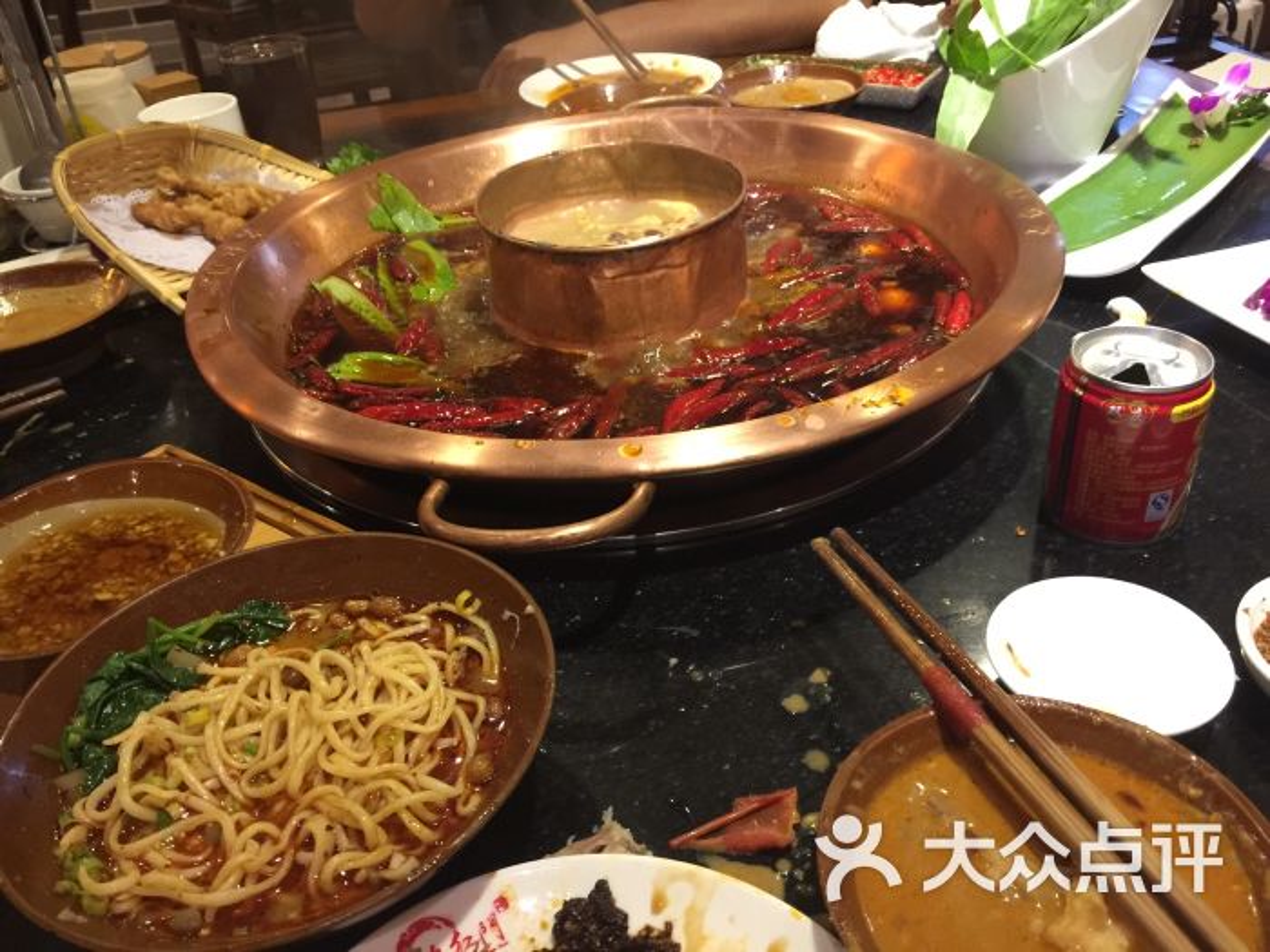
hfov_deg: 61.7
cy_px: 476
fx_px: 1064
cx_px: 635
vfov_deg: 48.2
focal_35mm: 29
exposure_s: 1/15
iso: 125
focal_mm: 4.15
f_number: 2.2
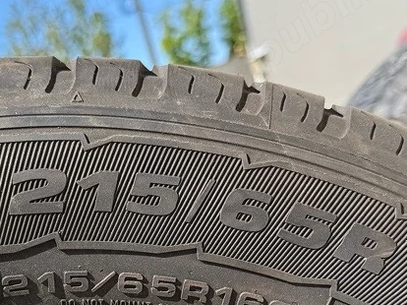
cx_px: 167
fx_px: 682
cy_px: 255
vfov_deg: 24.7
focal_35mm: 58
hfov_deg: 33.2
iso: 80
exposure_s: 1/2445
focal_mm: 6.76
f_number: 1.78
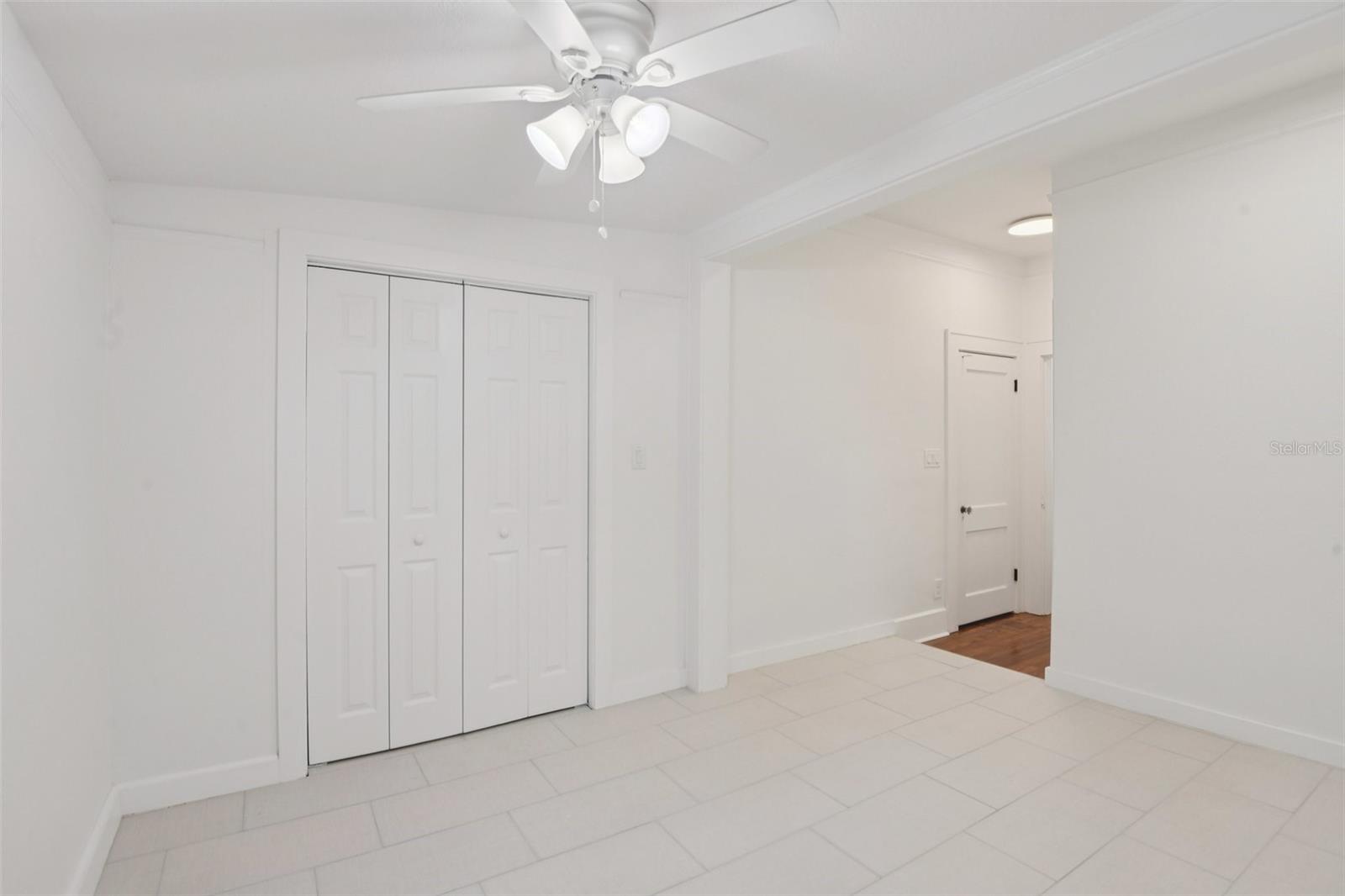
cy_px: 448
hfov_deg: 96.7
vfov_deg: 73.7
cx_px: 672
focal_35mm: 16
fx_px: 598
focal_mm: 16
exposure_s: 1/50
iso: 400
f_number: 8
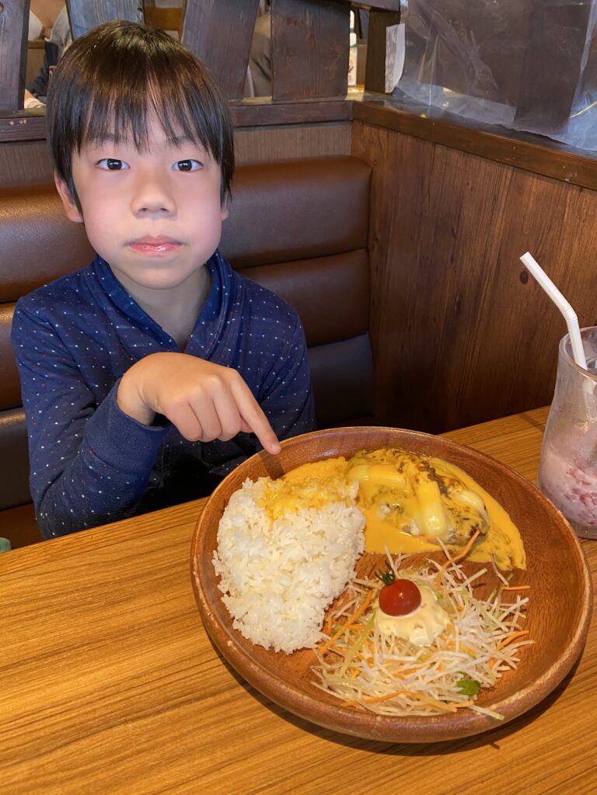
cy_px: 398
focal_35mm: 26
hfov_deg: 53.1
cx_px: 298
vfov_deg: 67.3
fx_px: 598
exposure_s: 1/50
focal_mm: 4.25
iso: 250
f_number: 1.8
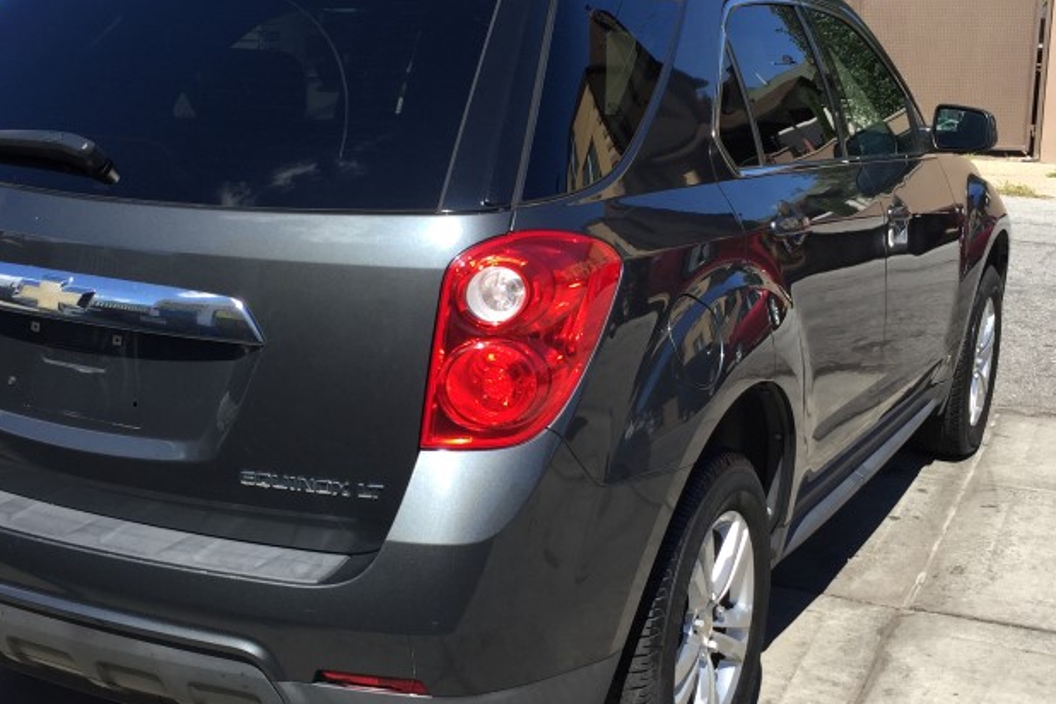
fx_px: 1467
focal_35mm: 50
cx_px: 473
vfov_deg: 27.0
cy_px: 325
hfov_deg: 39.6
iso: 32
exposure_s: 1/1130
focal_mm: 4.15
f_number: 2.2
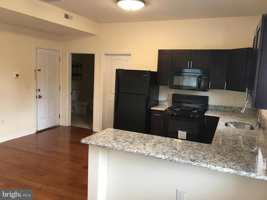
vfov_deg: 48.2
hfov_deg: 61.7
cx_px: 134
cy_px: 100
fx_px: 224
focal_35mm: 29
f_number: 2.2
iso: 50
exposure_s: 1/15
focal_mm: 4.15
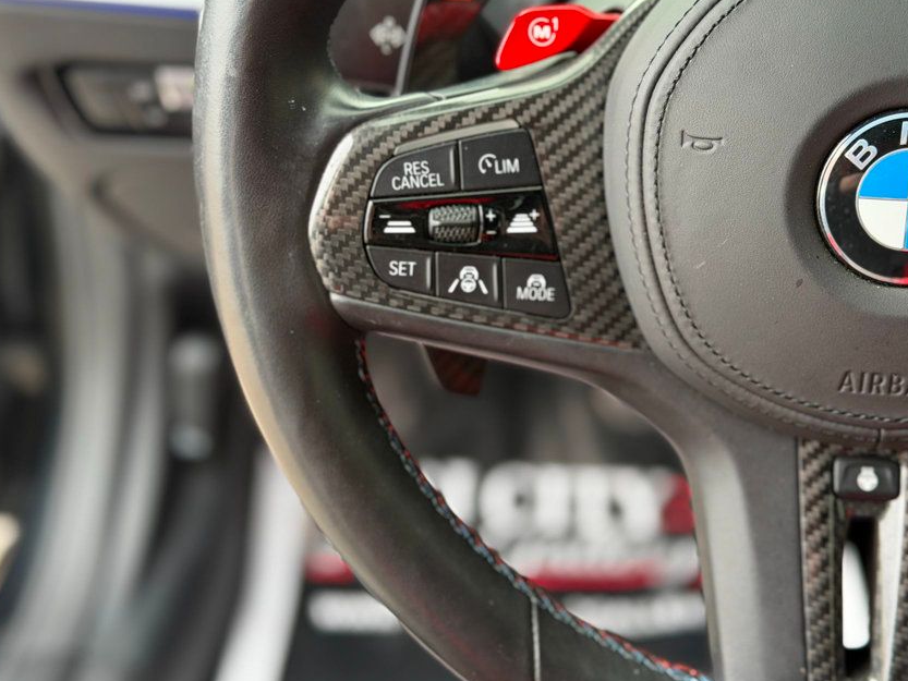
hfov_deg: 32.6
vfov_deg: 24.8
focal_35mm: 59
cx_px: 532
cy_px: 303
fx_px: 1548
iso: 125
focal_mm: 6.76
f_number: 1.78
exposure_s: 1/165
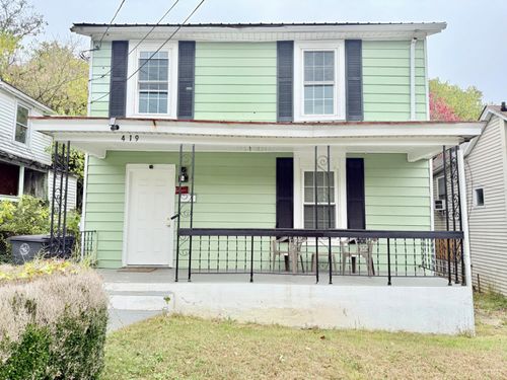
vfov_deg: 56.8
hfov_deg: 71.6
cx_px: 254
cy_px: 190
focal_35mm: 24
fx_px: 352
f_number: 1.78
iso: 100
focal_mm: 6.76
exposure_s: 1/1174
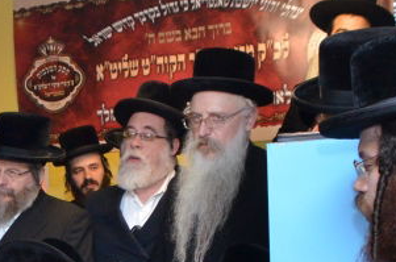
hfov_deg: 20.9
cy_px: 384
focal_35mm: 92
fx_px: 1009
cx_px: -59
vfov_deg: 13.9
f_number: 5
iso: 1600
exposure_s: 1/250
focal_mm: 18
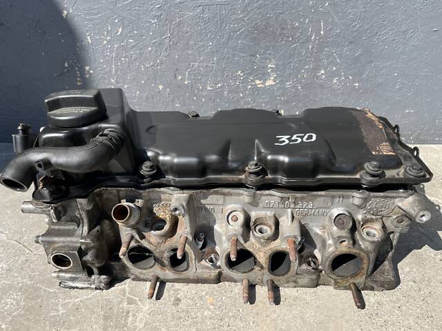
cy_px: 166
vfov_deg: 53.1
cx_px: 221
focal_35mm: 26
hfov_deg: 67.3
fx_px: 332
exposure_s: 1/1477
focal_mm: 5.1
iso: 50
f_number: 1.6
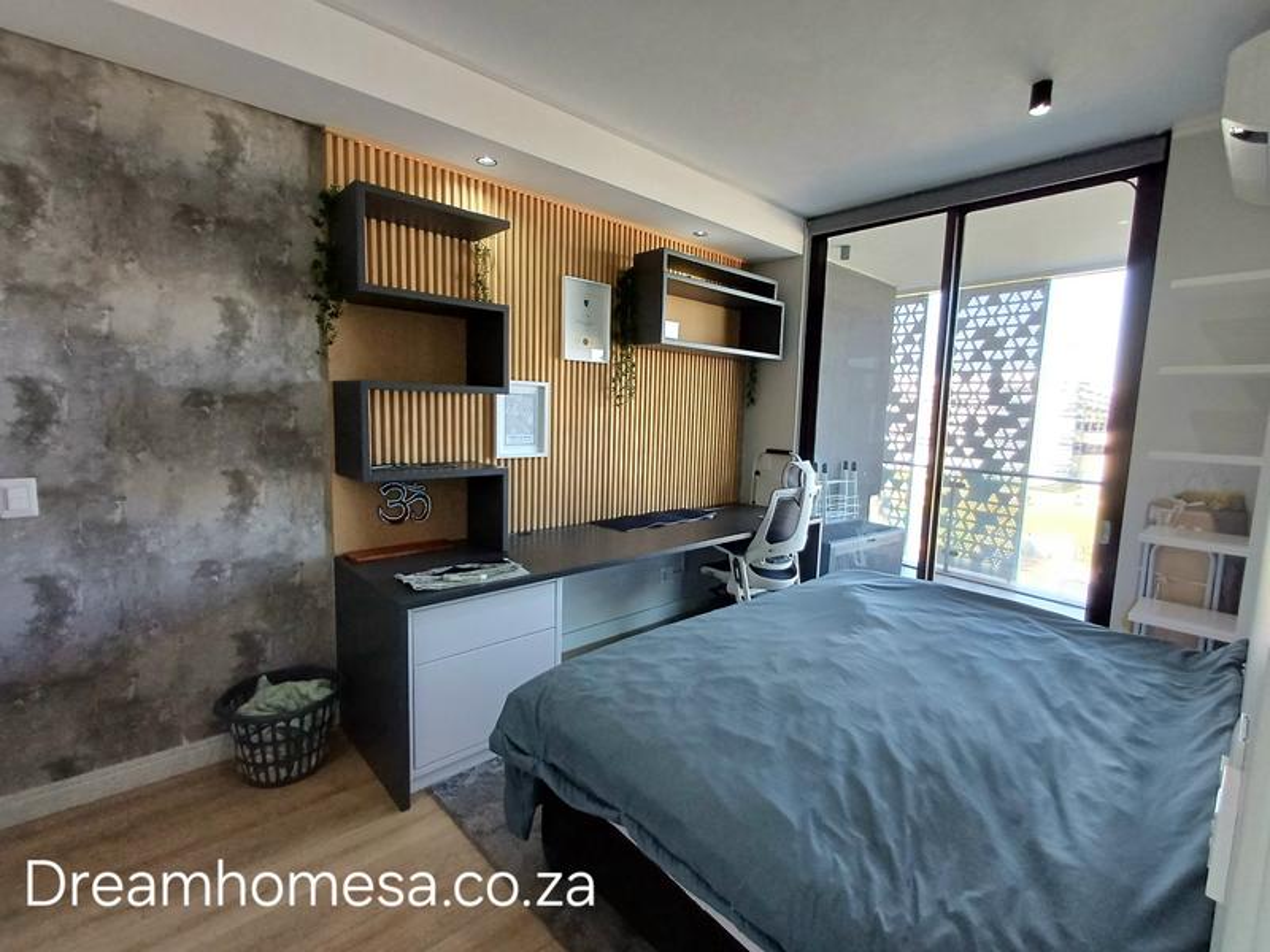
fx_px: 587
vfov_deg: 78.1
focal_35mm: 16
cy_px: 476
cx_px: 635
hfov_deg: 94.5
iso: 100
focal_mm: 1.64
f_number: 2.2
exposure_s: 1/50
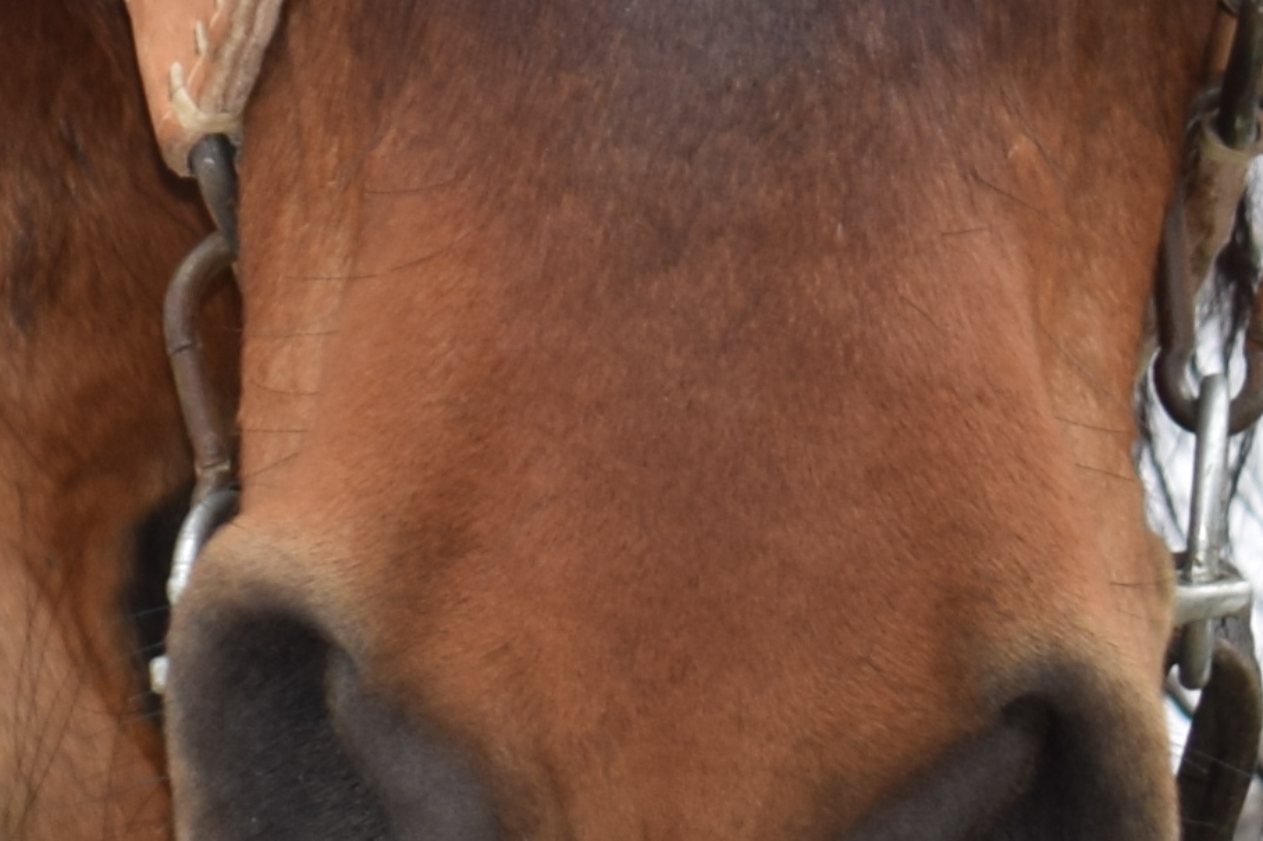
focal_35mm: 545
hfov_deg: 3.8
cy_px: -562
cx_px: -1111
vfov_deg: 2.5
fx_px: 19126
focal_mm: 55
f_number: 5.6
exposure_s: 1/125
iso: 100
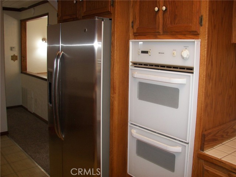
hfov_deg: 51.4
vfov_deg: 39.7
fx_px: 245
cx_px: 118
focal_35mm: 36
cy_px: 88
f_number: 2.8
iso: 100
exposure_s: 1/30
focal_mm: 6
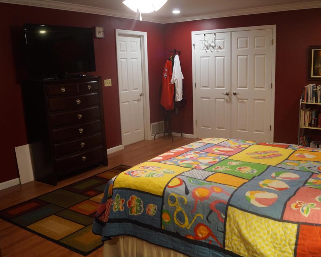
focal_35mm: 34
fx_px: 323
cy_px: 129
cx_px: 185
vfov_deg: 43.3
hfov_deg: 52.6
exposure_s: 1/60
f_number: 4
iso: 1600
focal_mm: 20
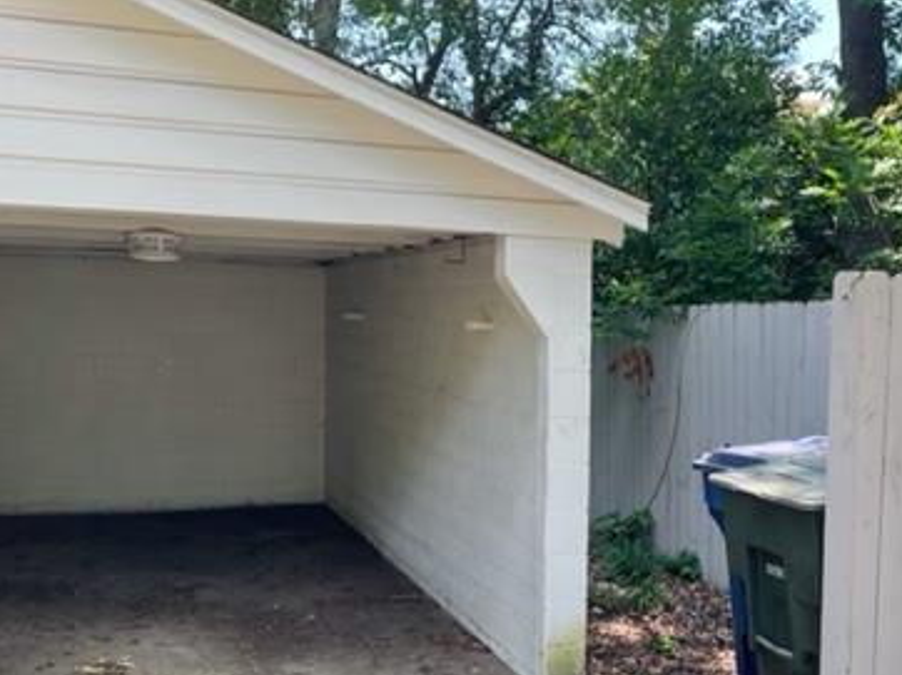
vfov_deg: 31.3
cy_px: 436
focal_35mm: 46
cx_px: 553
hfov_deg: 41.0
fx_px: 1198
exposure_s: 1/344
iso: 32
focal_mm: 4.2
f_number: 1.6
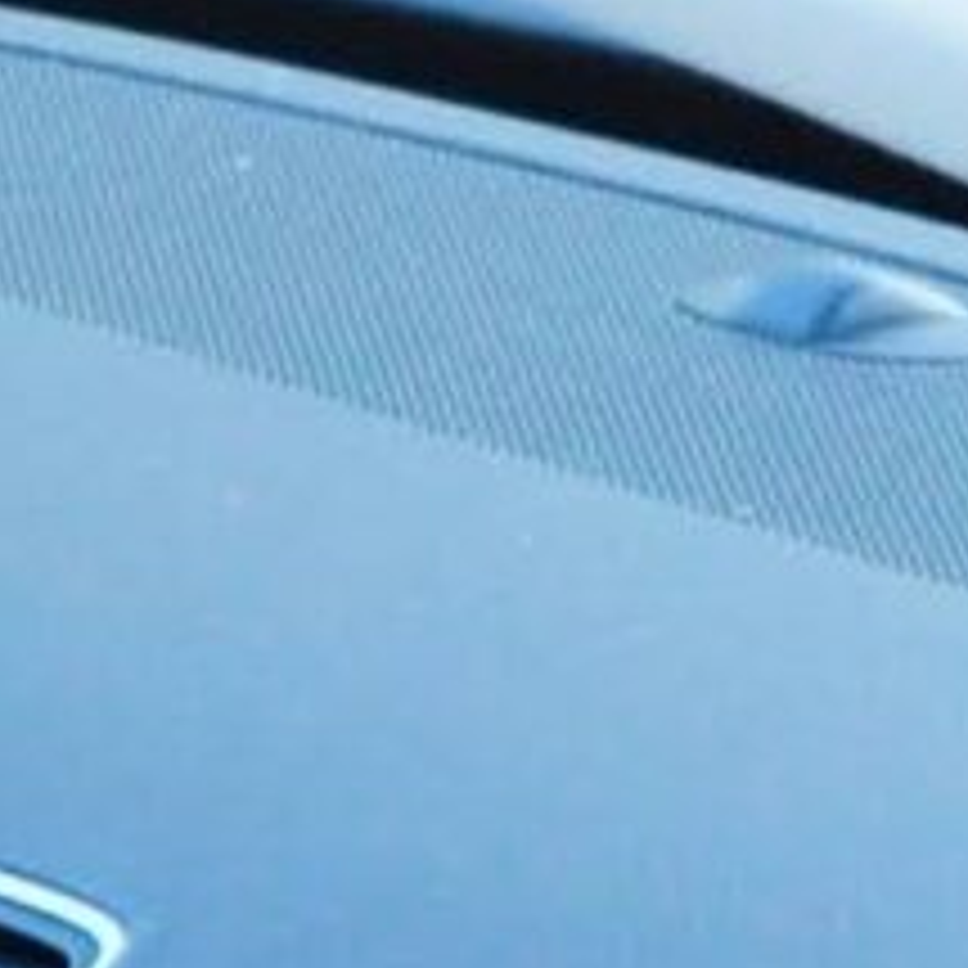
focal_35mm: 545
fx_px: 17242
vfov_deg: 3.2
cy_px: 2526
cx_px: -1810
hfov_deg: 3.2
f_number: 5.6
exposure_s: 1/60
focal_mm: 36
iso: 1000
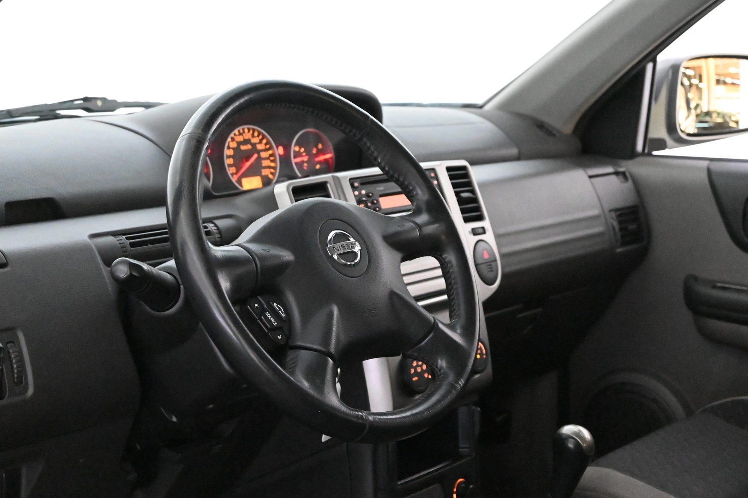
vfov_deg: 21.6
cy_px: 249
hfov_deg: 31.9
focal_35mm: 63
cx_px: 374
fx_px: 1309
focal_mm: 42
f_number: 5.6
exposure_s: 1/60
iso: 18000
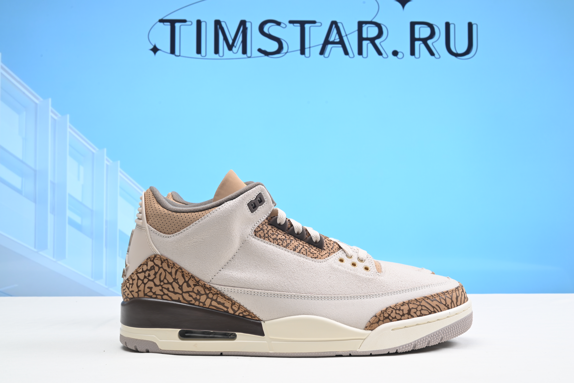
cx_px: 287
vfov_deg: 30.5
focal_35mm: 44
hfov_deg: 44.5
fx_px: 702
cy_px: 192
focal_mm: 44
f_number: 16
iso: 100
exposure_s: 1/2
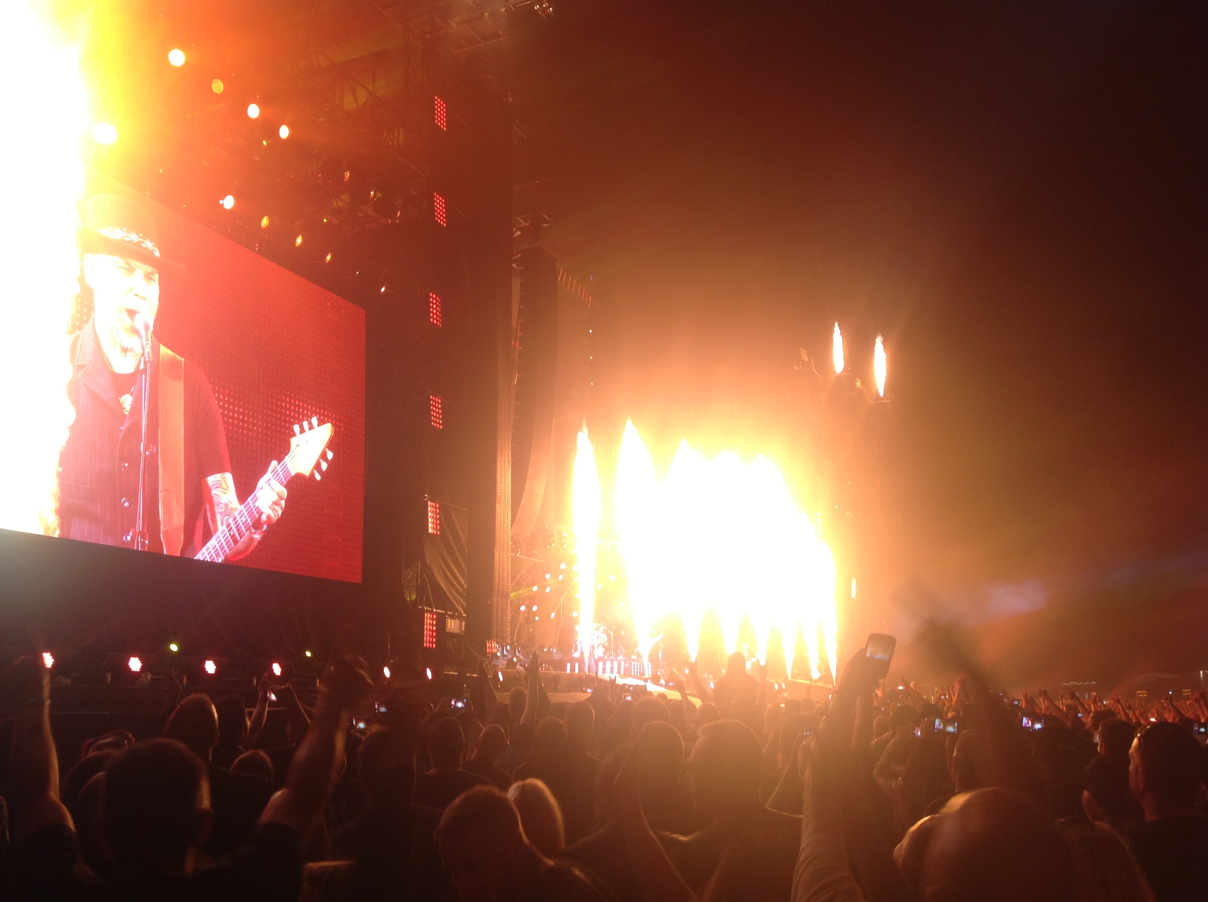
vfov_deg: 40.6
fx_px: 1220
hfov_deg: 52.7
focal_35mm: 35
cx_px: 604
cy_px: 451
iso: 50
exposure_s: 1/15
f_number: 2.4
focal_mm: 4.28
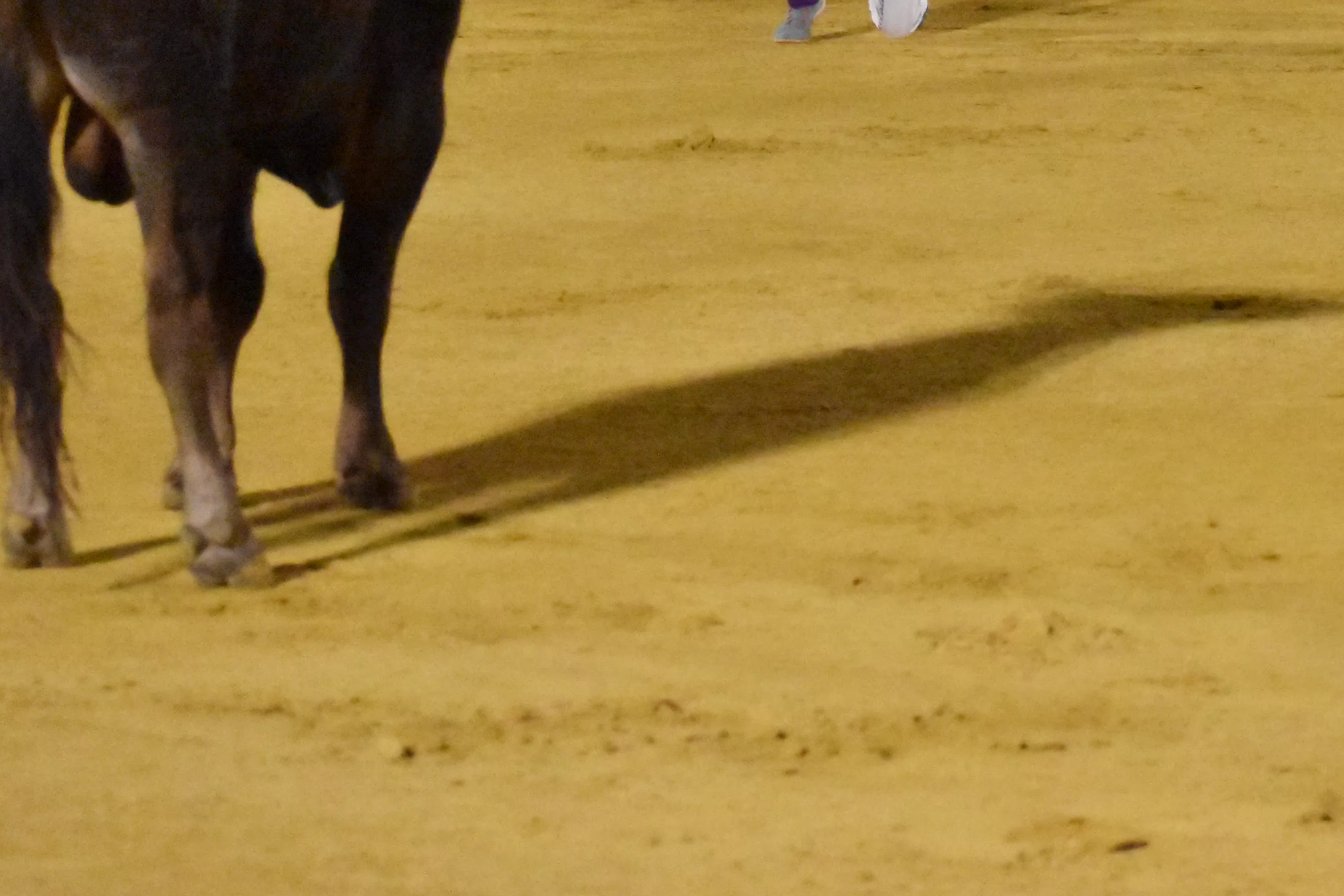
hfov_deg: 8.8
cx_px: 1308
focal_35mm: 233
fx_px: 8698
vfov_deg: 5.9
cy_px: -1
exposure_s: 1/250
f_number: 4.5
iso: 12800
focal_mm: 70
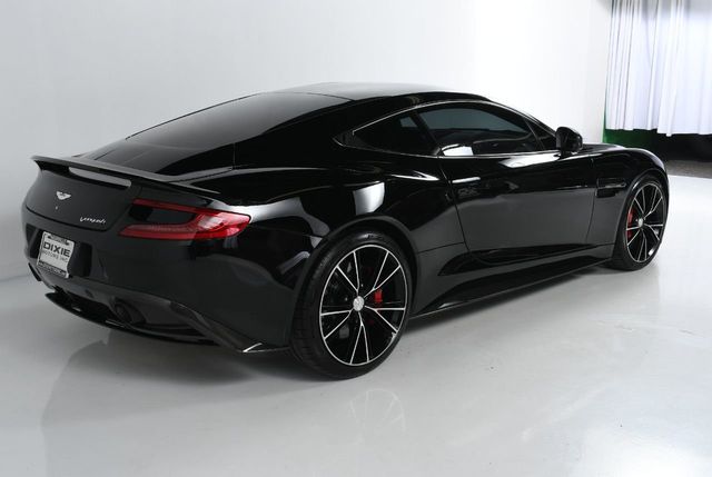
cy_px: 238
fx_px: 792
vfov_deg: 33.5
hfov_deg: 48.4
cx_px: 356
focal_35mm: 40
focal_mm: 20
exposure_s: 1/160
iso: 100
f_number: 11
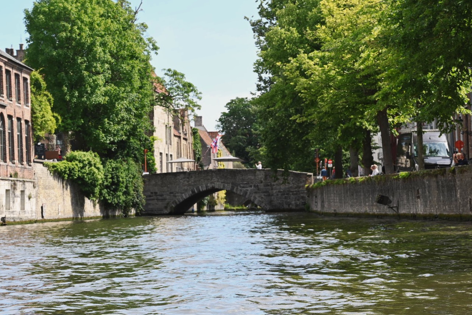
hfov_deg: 28.8
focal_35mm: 70
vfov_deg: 19.5
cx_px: 236
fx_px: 918
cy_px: 158
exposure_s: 1/400
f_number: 10
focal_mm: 70
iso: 400
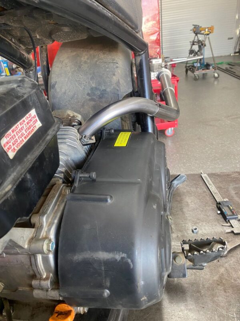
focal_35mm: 26
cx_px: 120
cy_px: 160
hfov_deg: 53.1
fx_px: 240
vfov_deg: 67.3
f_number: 1.8
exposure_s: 1/60
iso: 125
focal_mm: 4.25
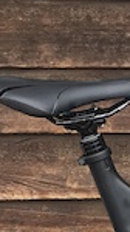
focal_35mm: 169
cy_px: 346
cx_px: 220
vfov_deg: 12.2
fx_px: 1039
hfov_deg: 7.0
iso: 32
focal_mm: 4.15
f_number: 2.2
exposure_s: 1/60
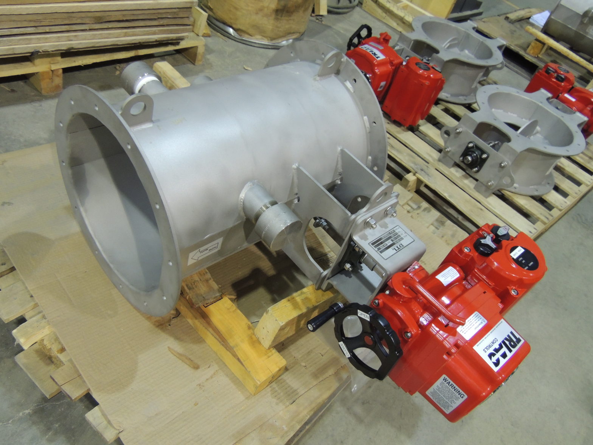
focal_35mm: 30
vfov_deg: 46.8
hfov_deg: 60.0
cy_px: 222
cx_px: 296
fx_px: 514
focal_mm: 5.3
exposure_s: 1/13
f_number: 3.1
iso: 400
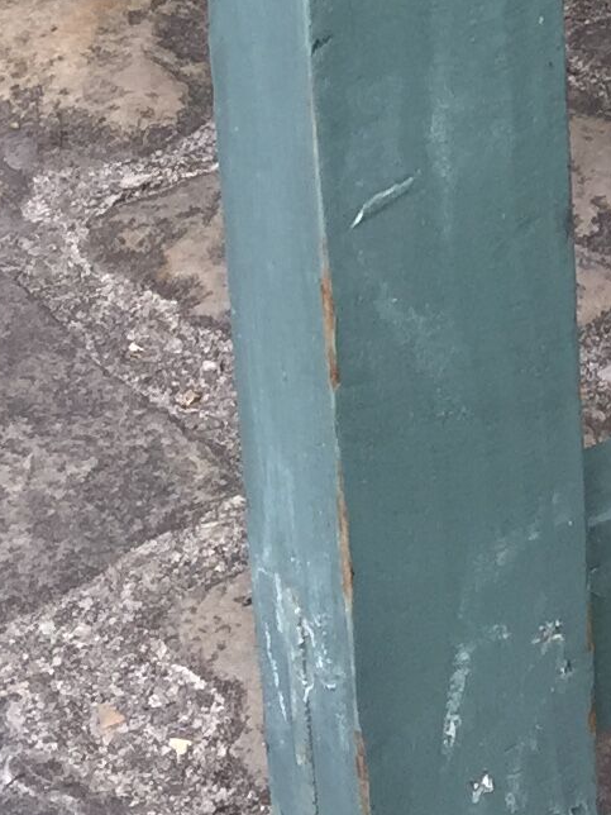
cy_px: -714
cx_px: 1031
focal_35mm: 147
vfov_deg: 12.2
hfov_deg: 9.7
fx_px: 3460
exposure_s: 1/156
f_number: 2.2
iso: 32
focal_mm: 4.15
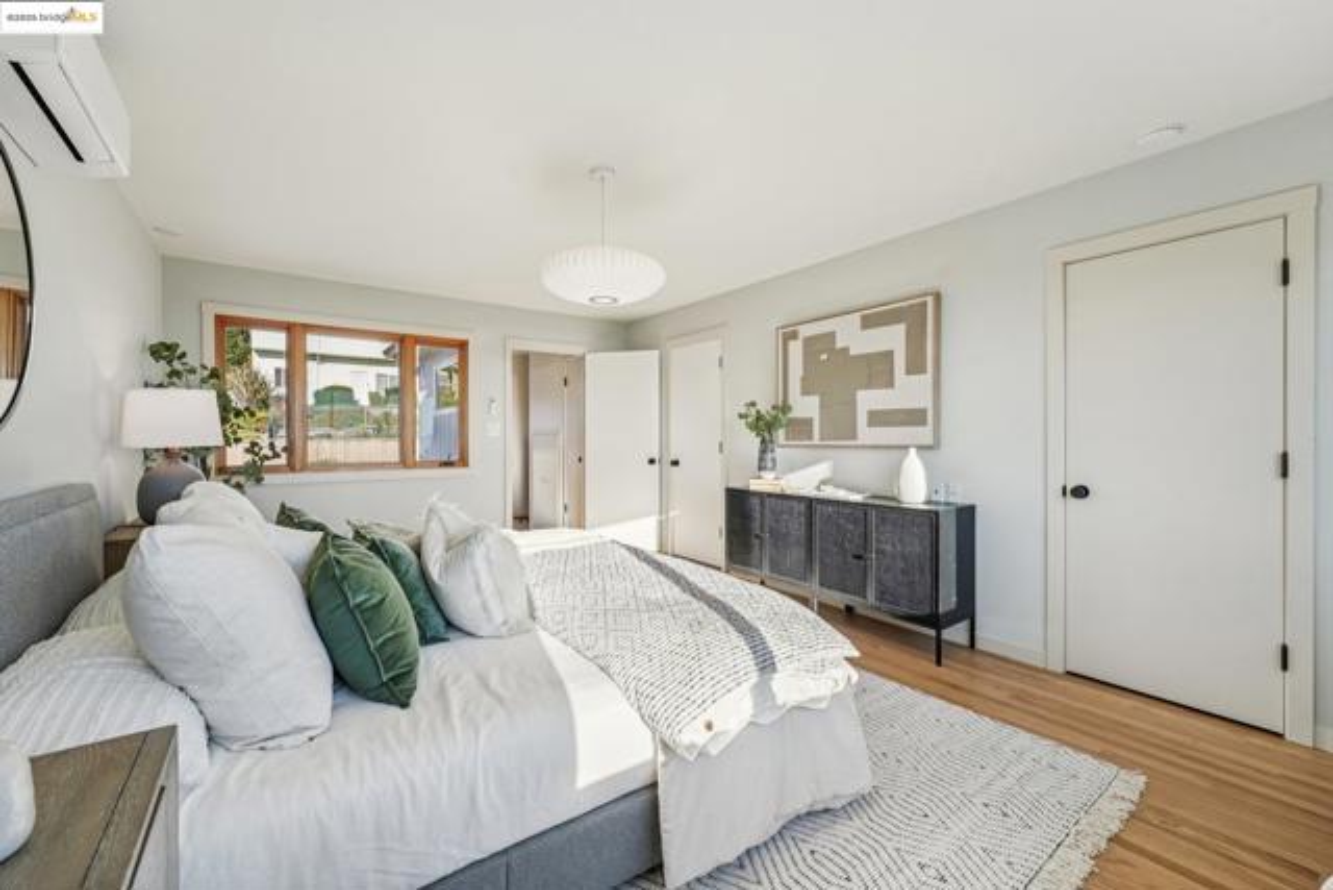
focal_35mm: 14
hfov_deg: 104.2
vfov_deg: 81.2
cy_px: 445
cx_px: 666
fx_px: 518
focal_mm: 14
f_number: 8
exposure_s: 1/500
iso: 640
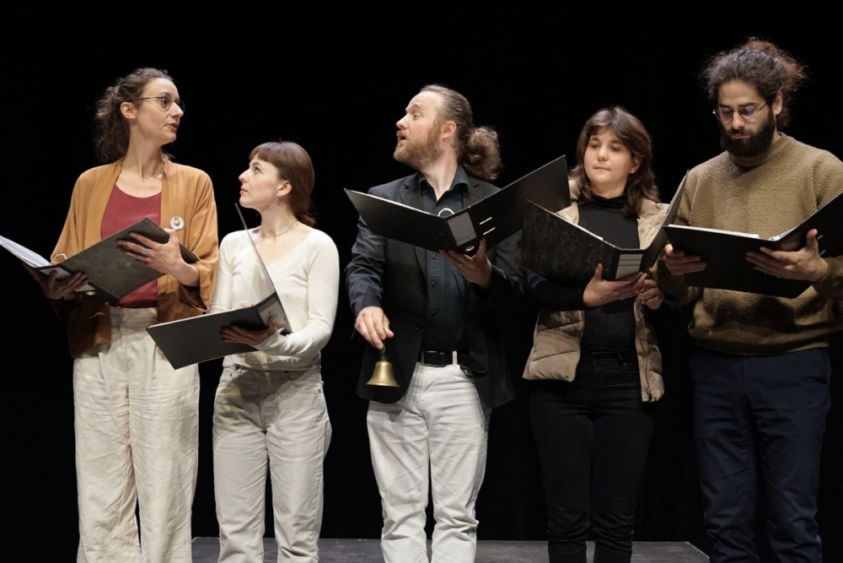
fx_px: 1171
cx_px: 422
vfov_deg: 27.0
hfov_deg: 39.6
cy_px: 282
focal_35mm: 50
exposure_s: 1/160
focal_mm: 50
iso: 3200
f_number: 4
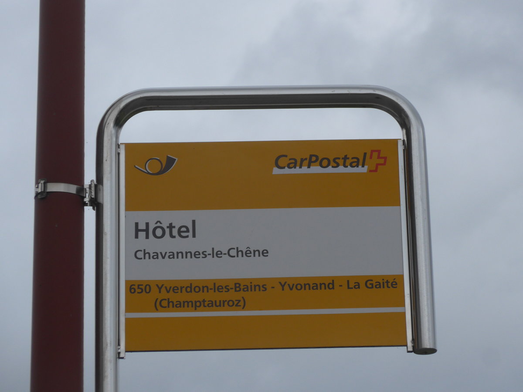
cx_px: 262
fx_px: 1994
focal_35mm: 132
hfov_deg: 14.9
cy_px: 196
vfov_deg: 11.2
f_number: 5.3
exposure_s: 1/100
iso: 160
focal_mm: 25.7
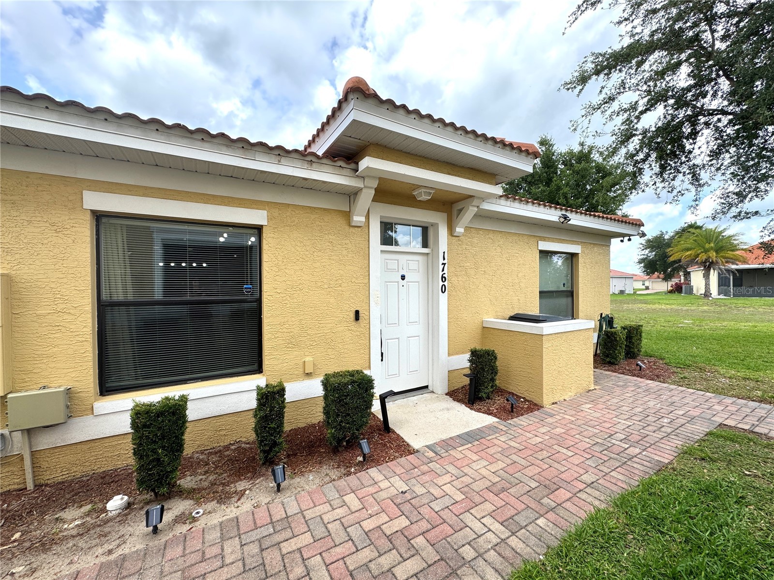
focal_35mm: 14
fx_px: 313
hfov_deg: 102.1
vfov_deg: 85.7
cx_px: 387
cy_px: 290
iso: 40
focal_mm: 2.22
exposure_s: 1/741
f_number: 2.2
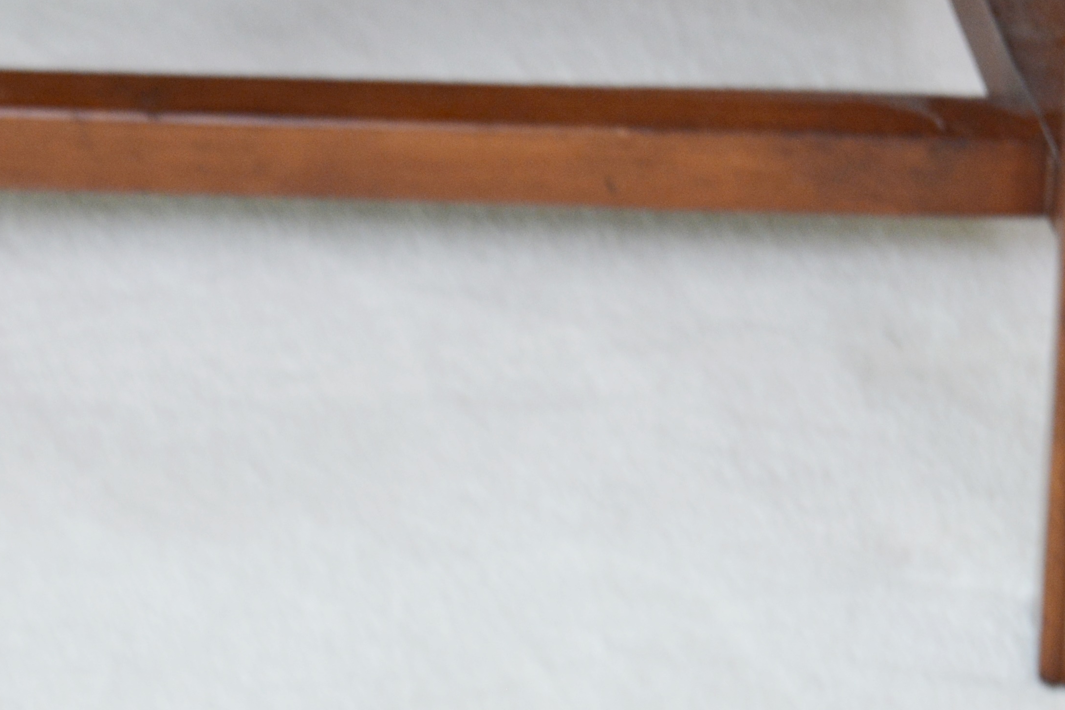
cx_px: 235
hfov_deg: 9.1
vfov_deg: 6.1
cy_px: 10
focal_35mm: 226
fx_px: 6696
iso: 400
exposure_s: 1/60
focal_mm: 55
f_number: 5.6
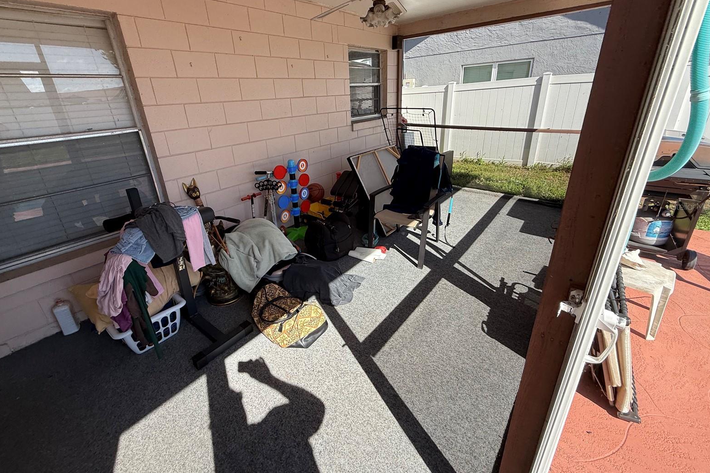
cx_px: 349
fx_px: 296
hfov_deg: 100.4
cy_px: 206
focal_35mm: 15
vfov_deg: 77.0
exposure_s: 1/413
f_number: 2.2
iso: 50
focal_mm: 2.22
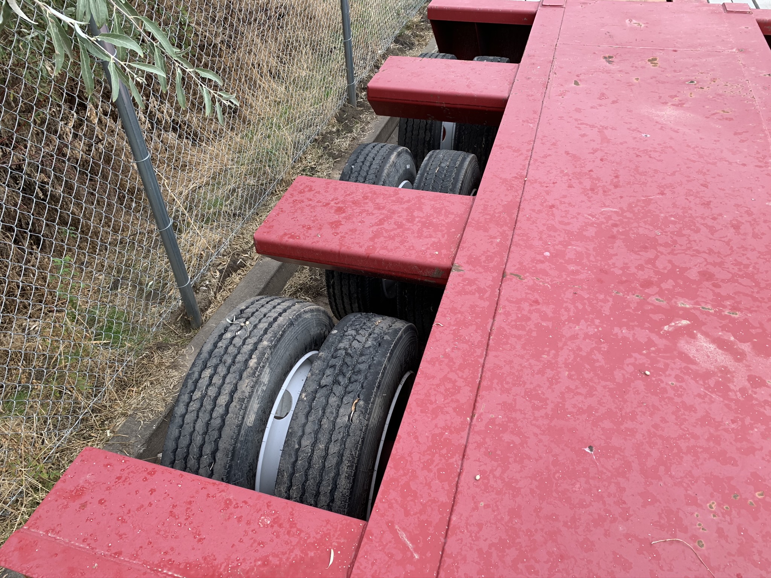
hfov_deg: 67.3
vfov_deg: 53.1
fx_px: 579
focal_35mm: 26
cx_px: 386
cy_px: 289
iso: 25
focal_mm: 4.25
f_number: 1.8
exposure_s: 1/128
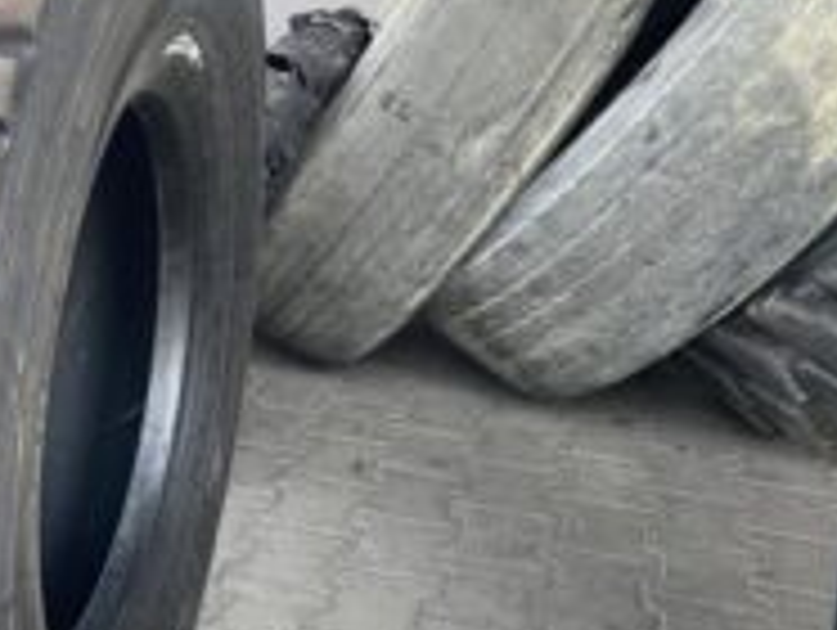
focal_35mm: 60
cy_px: 380
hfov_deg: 28.9
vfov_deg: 24.4
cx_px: -94
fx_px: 1453
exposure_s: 1/122
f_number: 1.8
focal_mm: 4.25
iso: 32
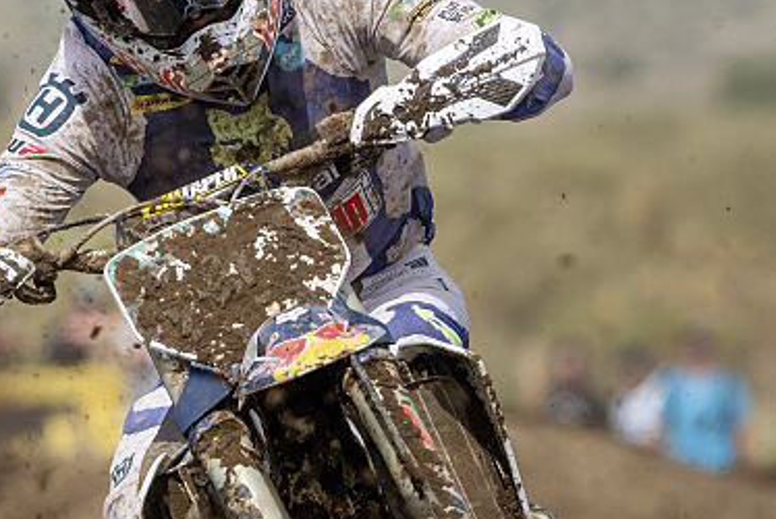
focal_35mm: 993
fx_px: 21421
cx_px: 427
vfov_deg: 1.4
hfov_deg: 2.1
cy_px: 583
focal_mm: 300
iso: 250
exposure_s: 1/1600
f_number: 5.6
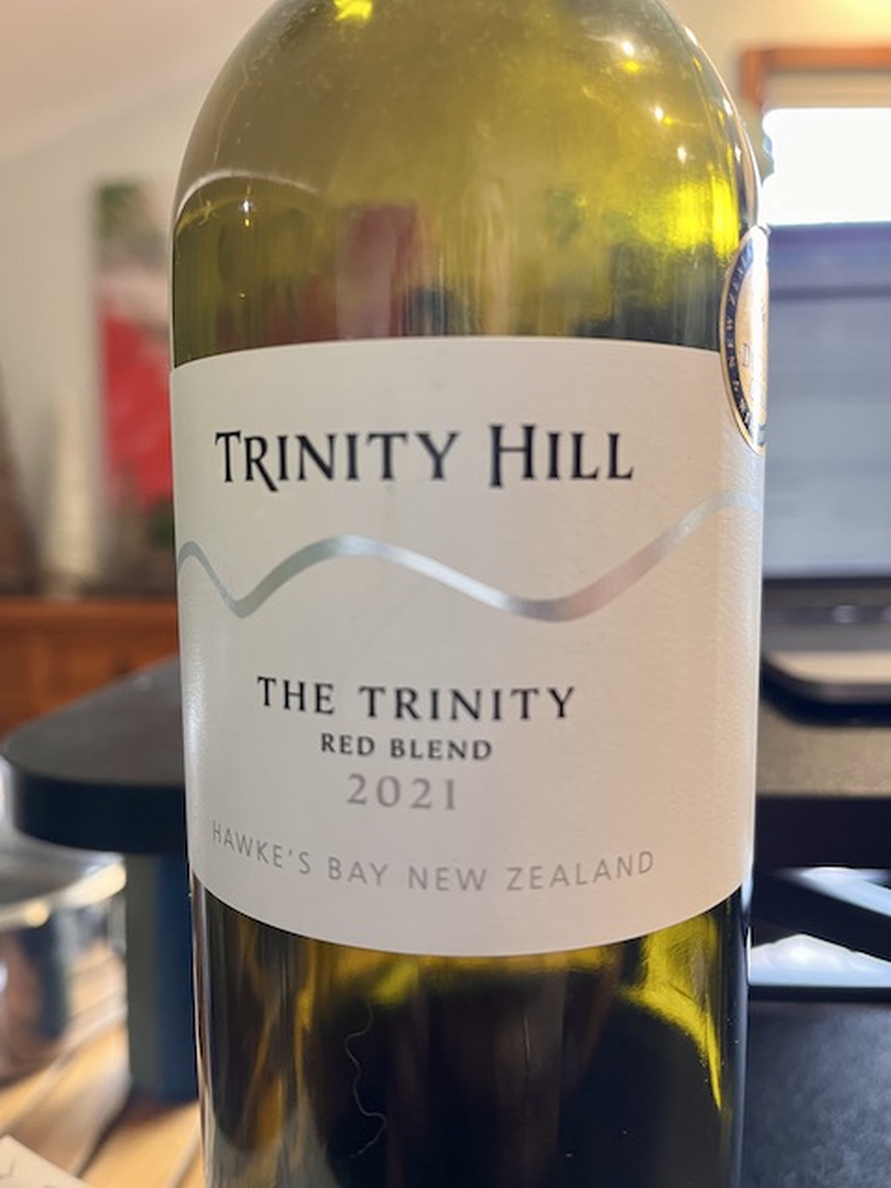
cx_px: 446
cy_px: 594
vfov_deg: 67.3
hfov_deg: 53.1
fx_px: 892
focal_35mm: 26
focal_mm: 5.1
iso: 250
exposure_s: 1/50
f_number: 1.6
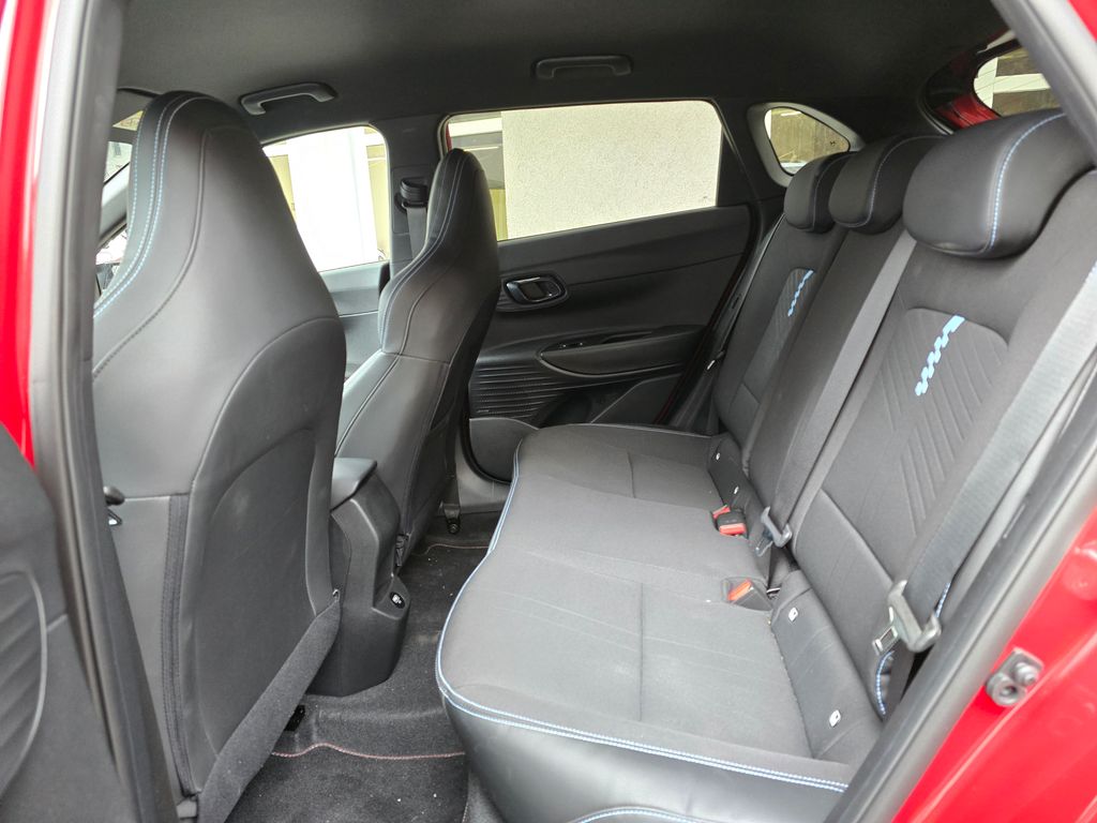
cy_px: 412
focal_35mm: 23
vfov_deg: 58.9
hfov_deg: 73.9
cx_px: 548
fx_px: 729
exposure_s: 1/100
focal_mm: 6.3
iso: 1250
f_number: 1.7
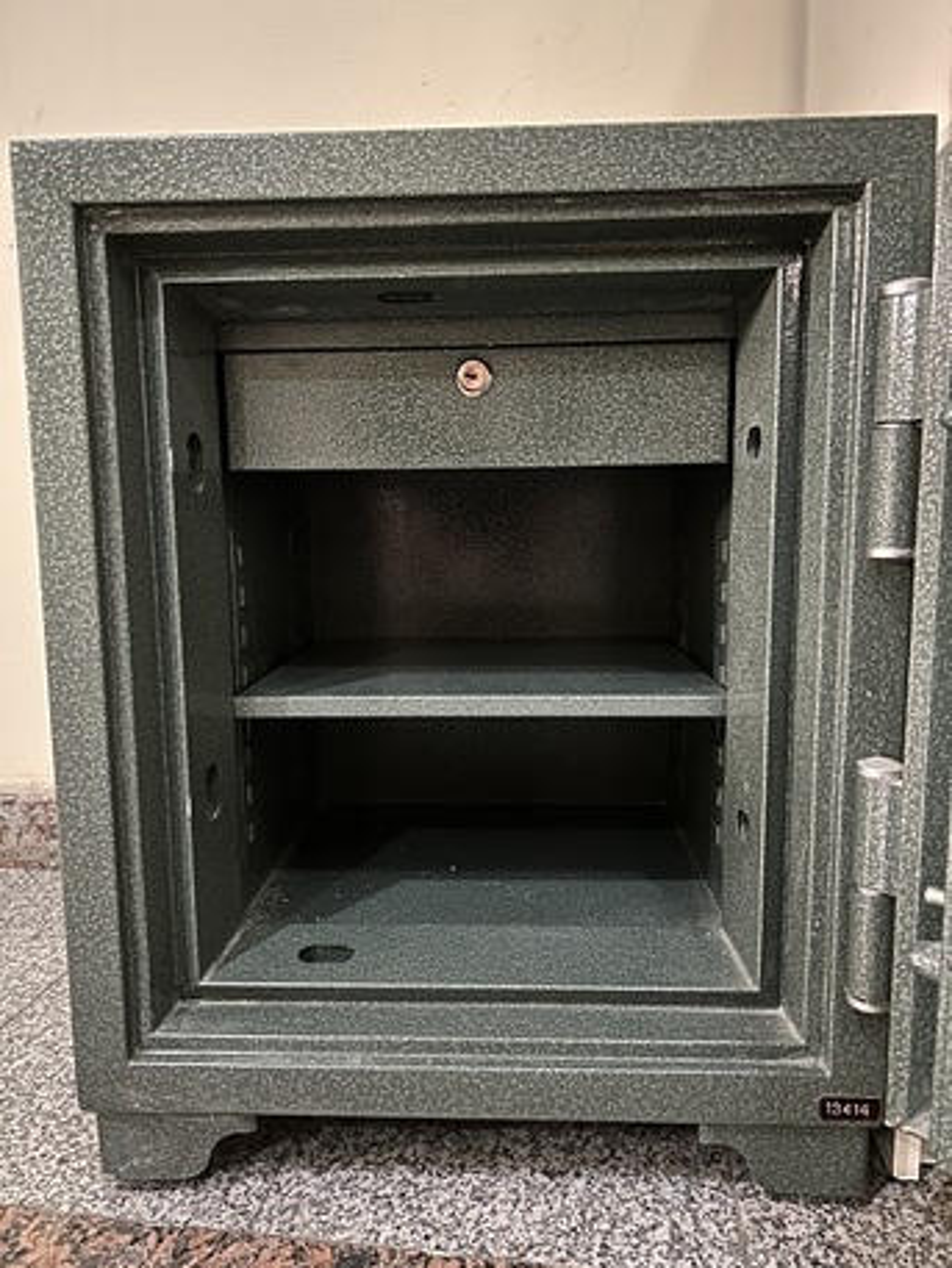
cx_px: 476
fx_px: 953
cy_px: 634
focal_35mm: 26
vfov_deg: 67.3
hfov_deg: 53.1
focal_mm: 5.7
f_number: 1.5
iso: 800
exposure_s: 1/16
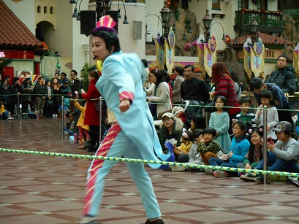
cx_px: 150
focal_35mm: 106
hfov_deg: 18.5
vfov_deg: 14.0
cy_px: 112
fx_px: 916
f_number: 5.1
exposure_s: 1/60
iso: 360
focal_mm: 18.8
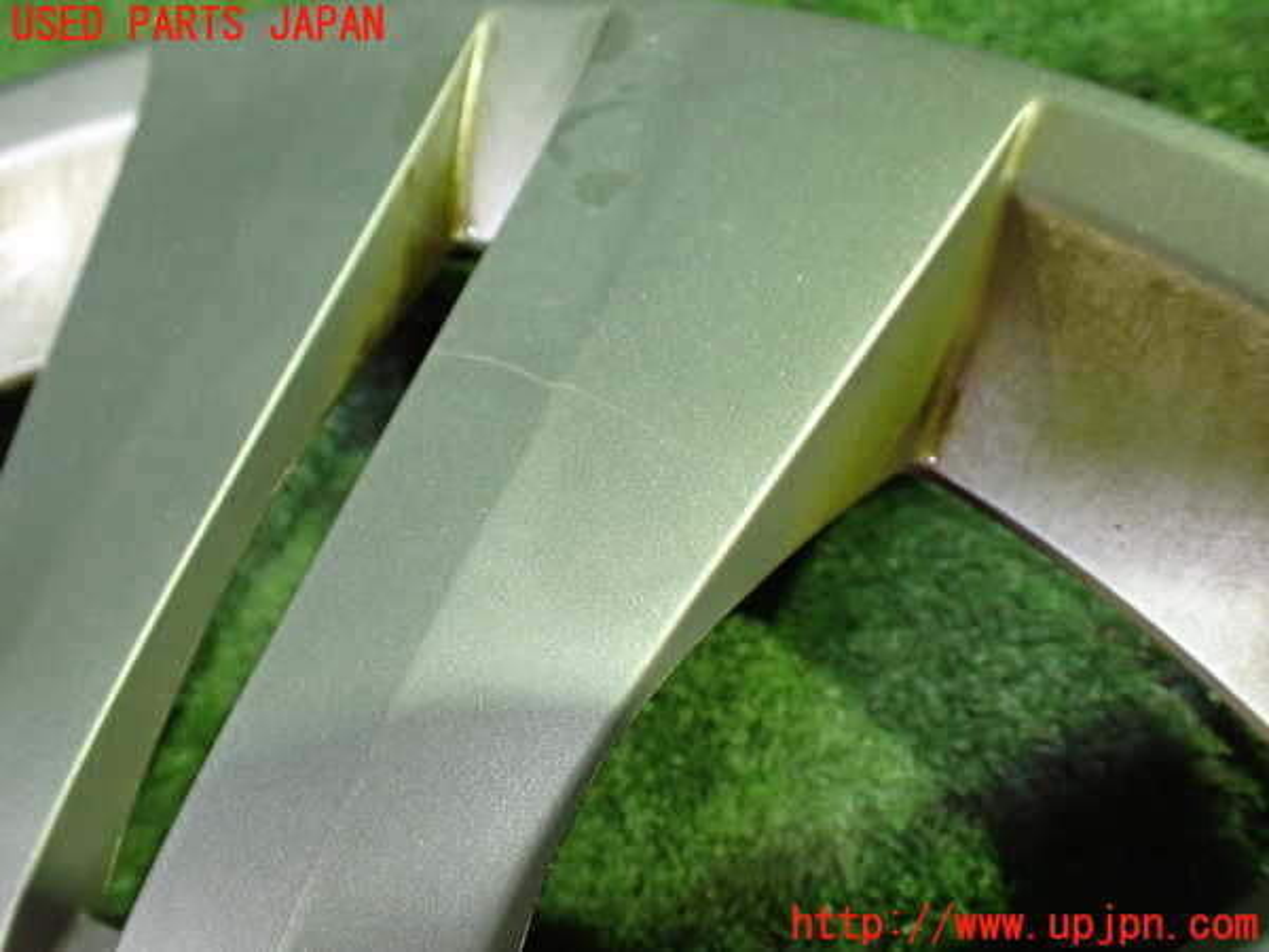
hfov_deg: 60.0
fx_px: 1100
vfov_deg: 46.8
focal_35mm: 30
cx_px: 634
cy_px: 476
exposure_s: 1/50
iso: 800
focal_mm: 5.4
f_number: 2.3
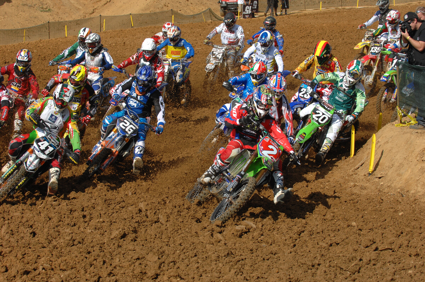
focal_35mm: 105
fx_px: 1238
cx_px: 212
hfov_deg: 19.5
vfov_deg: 13.0
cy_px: 141
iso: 200
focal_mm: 70
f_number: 7.1
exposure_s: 1/640
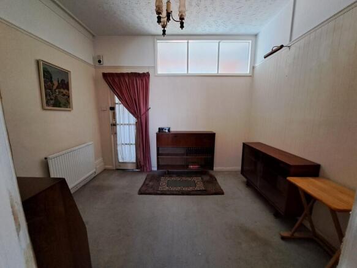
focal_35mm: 13
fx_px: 134
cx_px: 178
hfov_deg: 106.2
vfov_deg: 89.9
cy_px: 134
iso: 200
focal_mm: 1.74
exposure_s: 1/40
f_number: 2.2
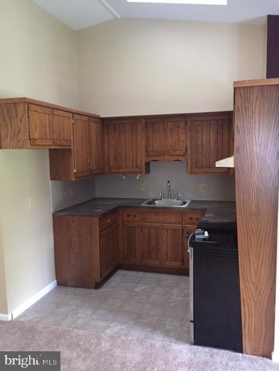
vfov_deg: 61.7
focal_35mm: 29
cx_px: 140
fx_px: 312
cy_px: 186
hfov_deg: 48.2
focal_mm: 4.15
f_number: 2.2
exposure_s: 1/15
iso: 320
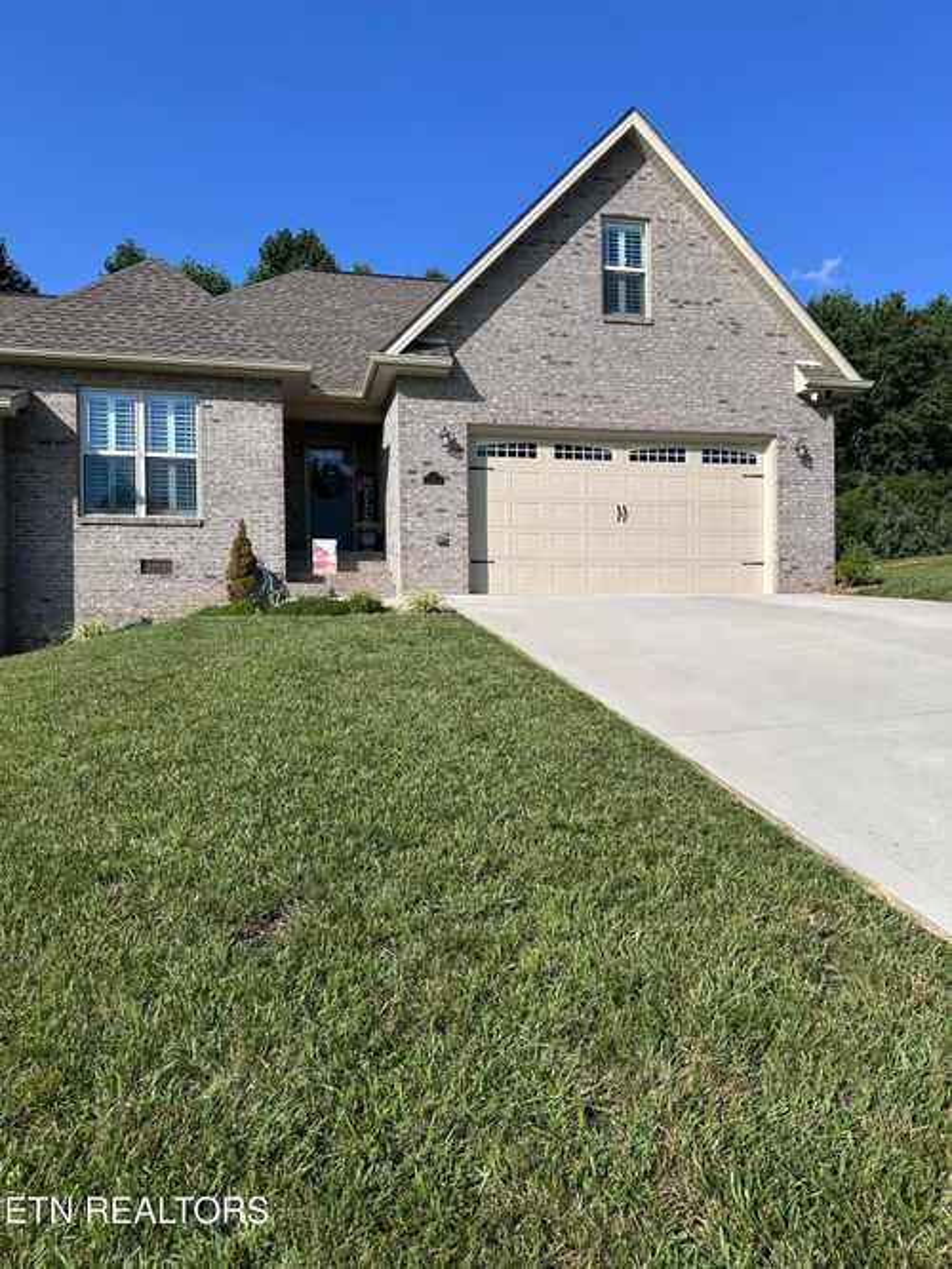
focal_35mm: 24
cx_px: 476
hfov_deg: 56.8
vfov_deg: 71.6
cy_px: 634
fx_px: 880
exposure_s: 1/5000
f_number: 1.78
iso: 80
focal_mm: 6.86
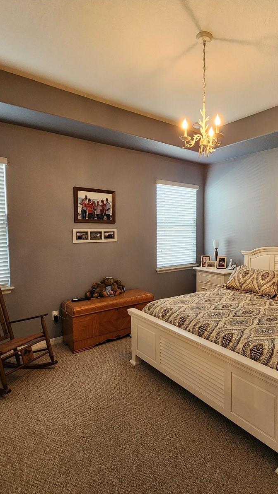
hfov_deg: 55.8
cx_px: 205
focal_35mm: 19
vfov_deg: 89.6
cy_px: 247
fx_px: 249
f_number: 2.2
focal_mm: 2.2
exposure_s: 1/60
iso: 250
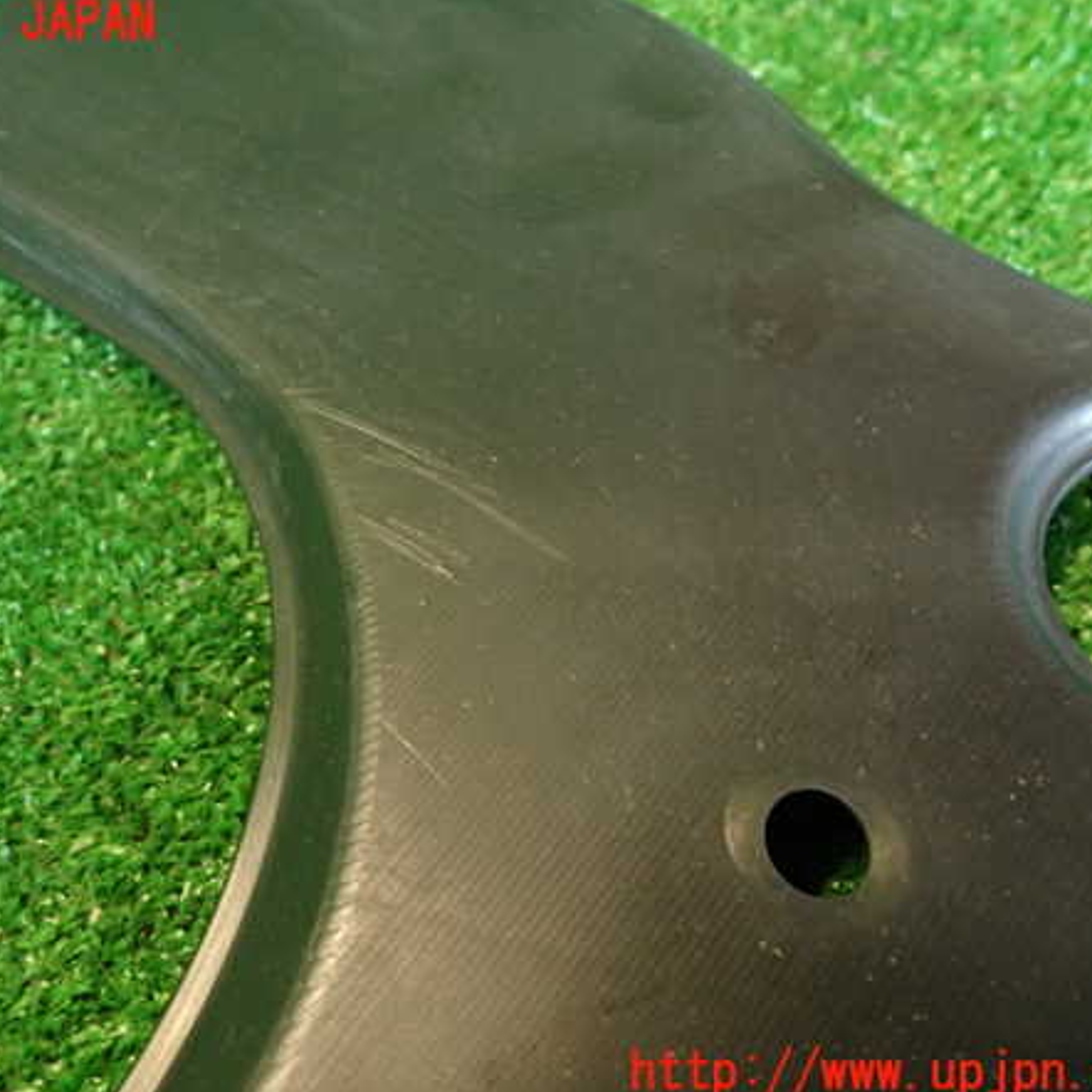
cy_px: 548
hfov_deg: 53.7
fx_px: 1071
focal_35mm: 30
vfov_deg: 54.0
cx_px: 447
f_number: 2
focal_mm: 4.5
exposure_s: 1/30
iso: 320
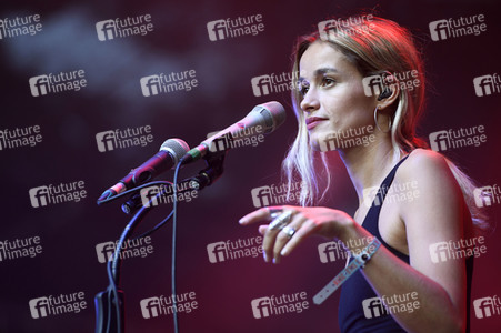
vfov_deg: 6.9
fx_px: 2781
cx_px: 250
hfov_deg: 10.3
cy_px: 166
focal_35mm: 200
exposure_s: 1/400
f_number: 3.5
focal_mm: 200
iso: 800
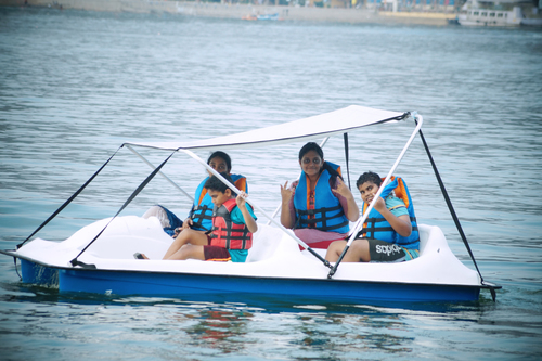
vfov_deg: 5.7
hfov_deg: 8.6
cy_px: 180
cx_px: 271
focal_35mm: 240
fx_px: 3612
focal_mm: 160
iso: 400
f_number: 7.1
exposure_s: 1/200
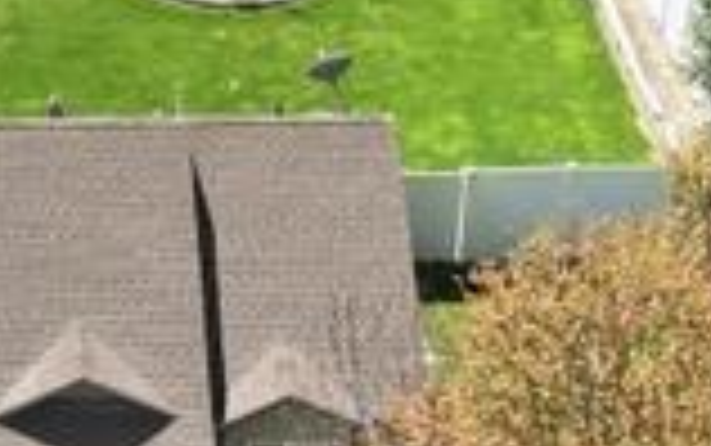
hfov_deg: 12.4
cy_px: 453
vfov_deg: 7.9
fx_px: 3199
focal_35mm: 165
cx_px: -99
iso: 210
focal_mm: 12.3
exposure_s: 1/1600
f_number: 2.8
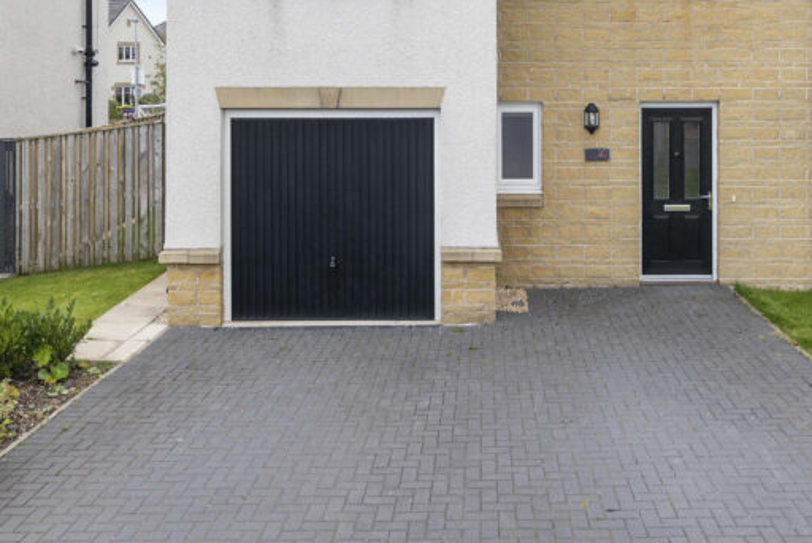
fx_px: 812
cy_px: 33
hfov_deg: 52.8
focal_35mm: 36
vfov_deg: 34.4
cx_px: 482
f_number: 8
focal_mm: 18
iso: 640
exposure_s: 1/400
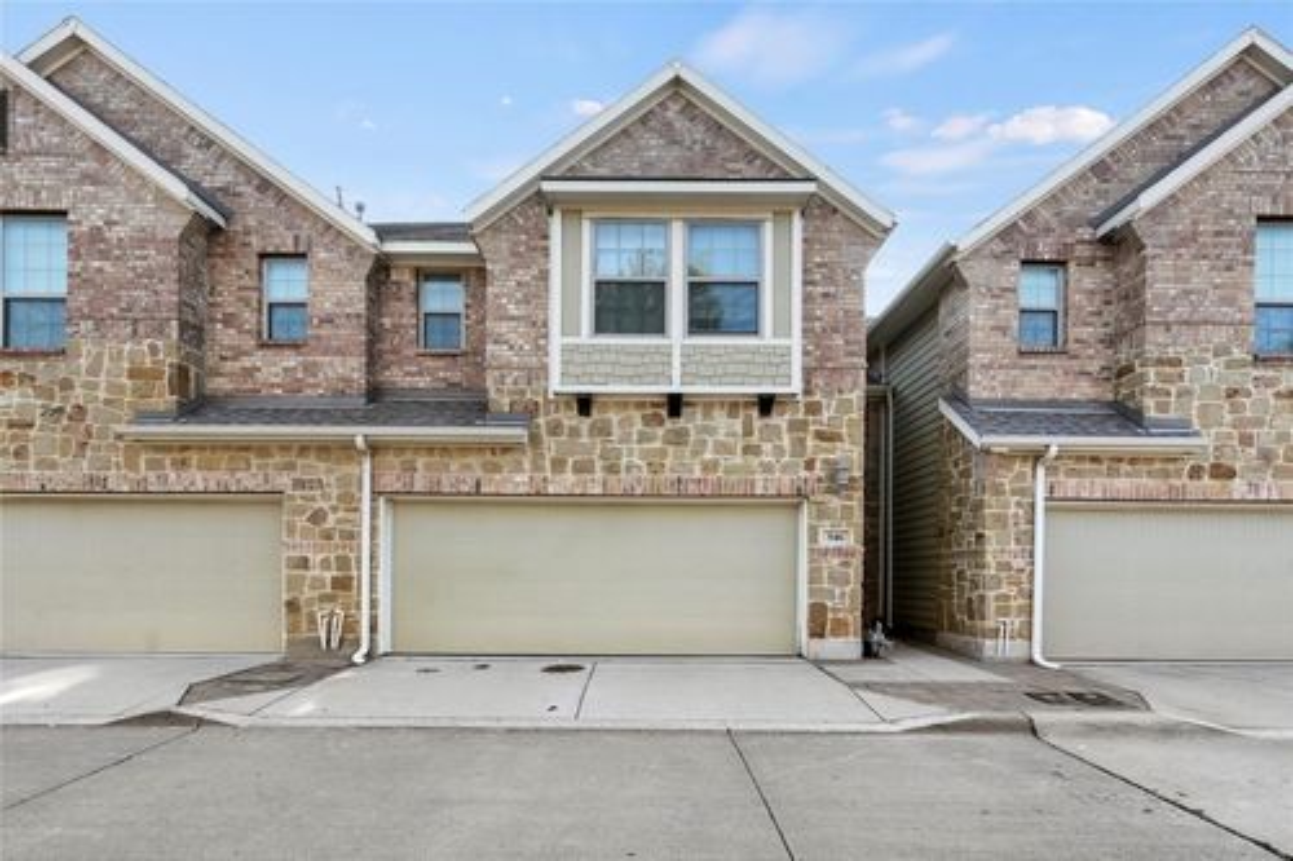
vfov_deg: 72.0
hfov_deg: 95.0
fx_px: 592
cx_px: 646
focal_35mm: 16
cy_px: 430
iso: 1000
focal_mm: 11
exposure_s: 1/200
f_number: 9
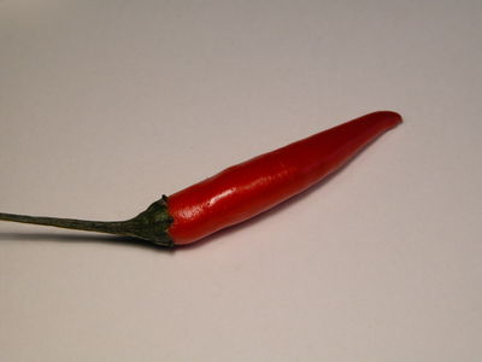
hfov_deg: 18.4
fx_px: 1490
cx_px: 241
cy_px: 181
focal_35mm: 107
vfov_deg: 13.8
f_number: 5.8
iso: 100
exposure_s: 1/147
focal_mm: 27.3
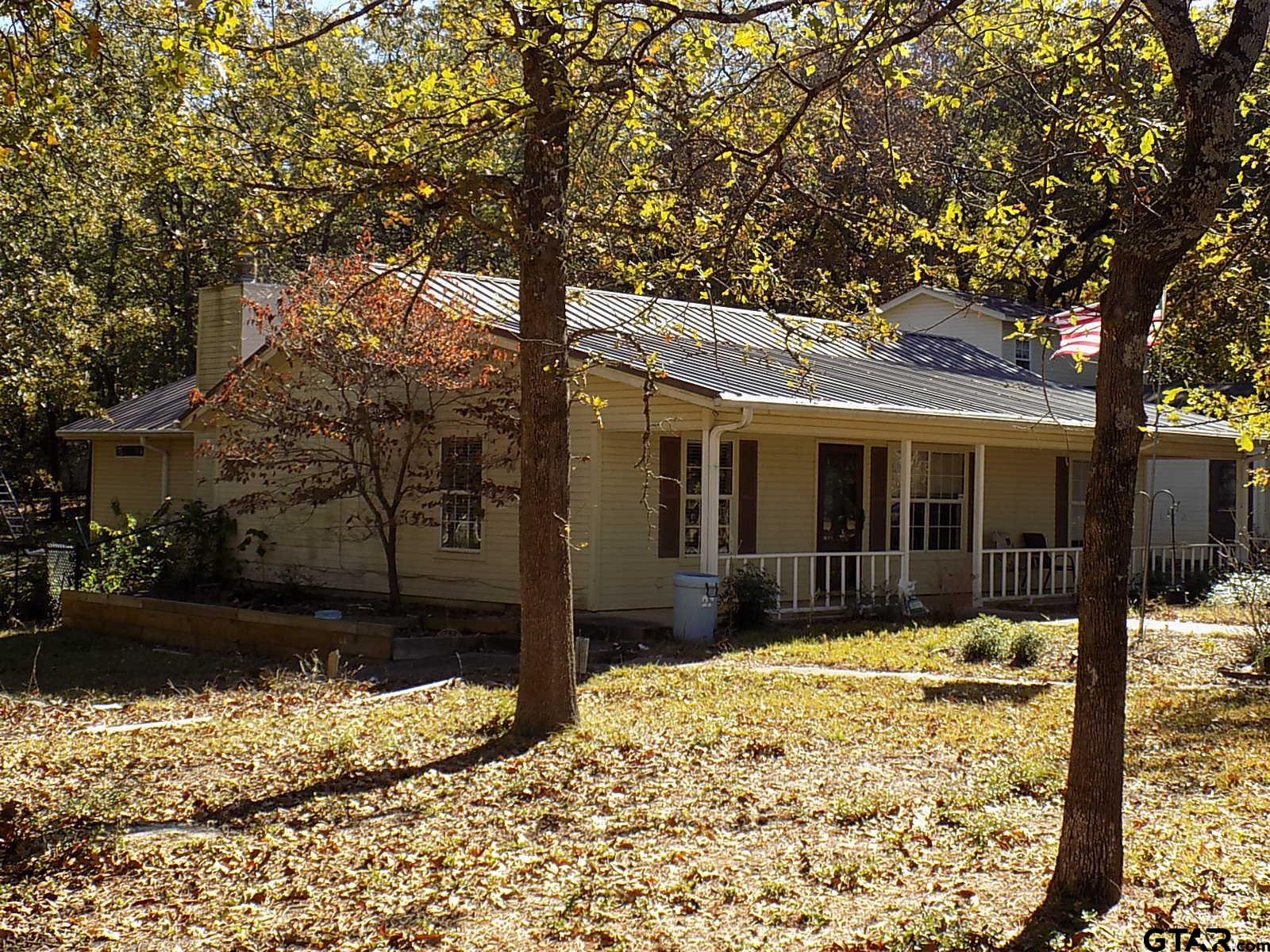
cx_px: 635
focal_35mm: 46
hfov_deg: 41.2
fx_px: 1688
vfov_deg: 31.5
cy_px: 476
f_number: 3.7
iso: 80
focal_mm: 8.1
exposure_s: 1/250
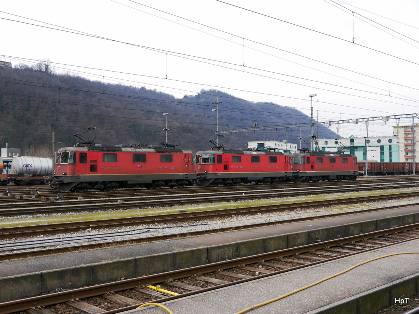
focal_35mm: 40
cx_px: 210
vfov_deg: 36.0
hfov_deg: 46.8
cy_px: 157
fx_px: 484
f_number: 6.3
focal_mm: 20
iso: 160
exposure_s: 1/200
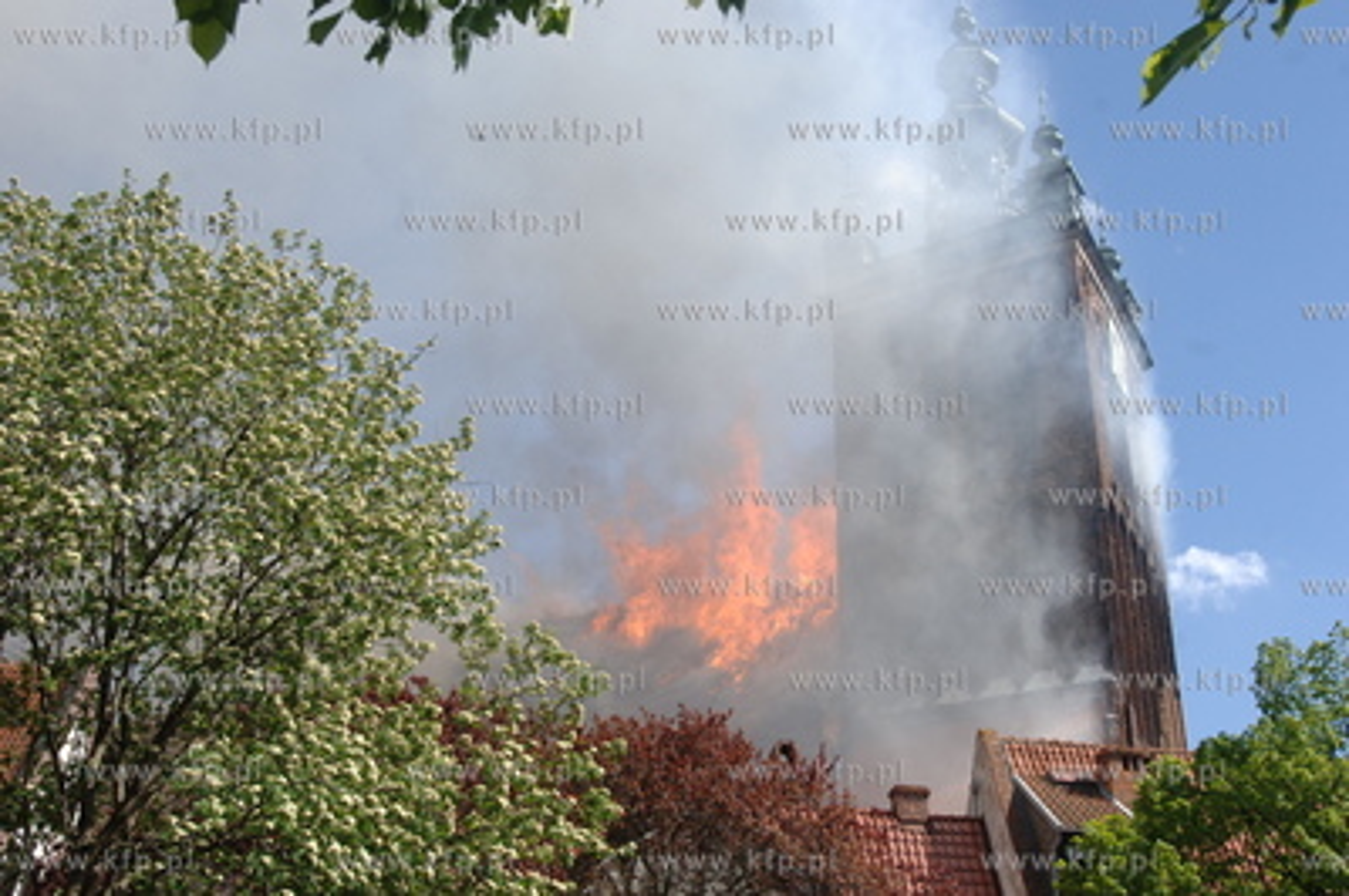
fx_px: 1404
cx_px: 674
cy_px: 448
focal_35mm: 38
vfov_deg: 35.4
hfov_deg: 51.3
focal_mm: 25
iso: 400
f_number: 8
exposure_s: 1/640
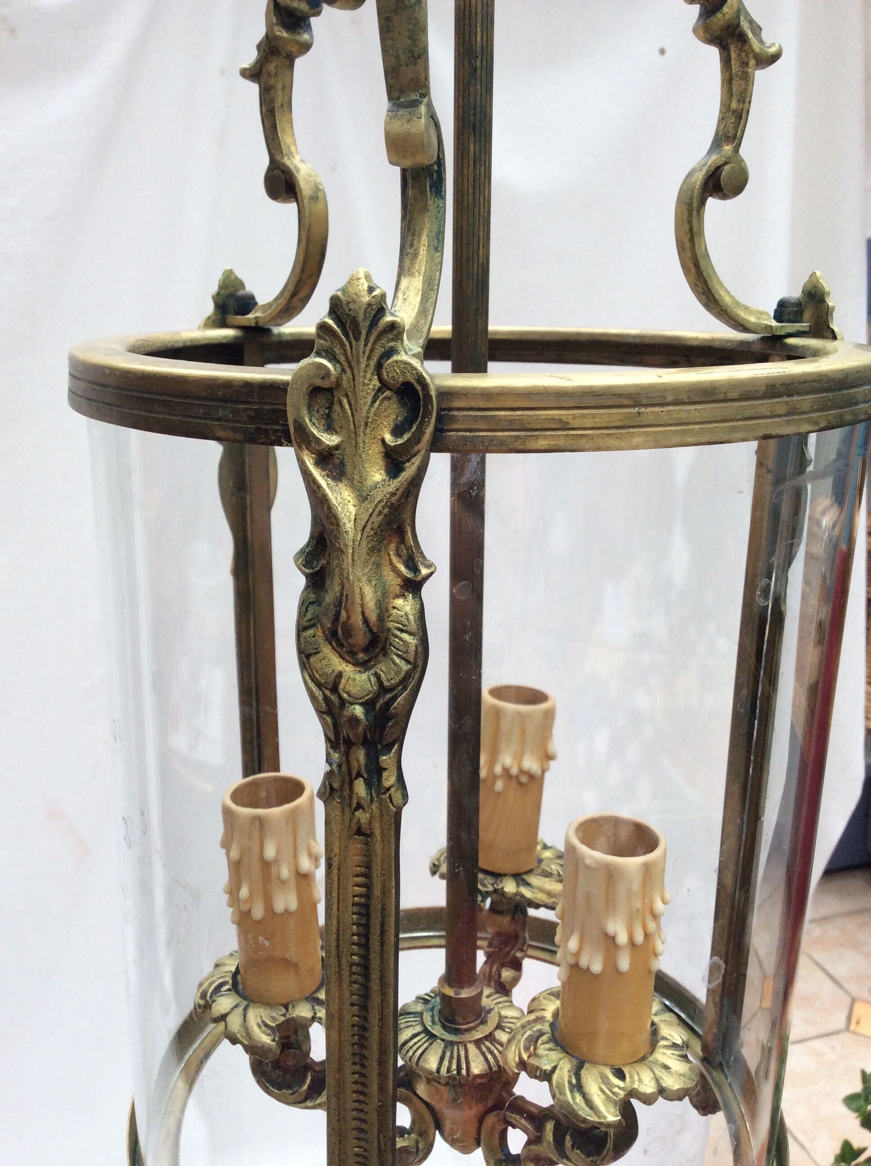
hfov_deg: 44.1
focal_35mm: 32
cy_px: 583
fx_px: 1076
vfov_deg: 56.9
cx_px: 436
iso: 50
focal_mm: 3.3
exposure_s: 1/100
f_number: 2.4
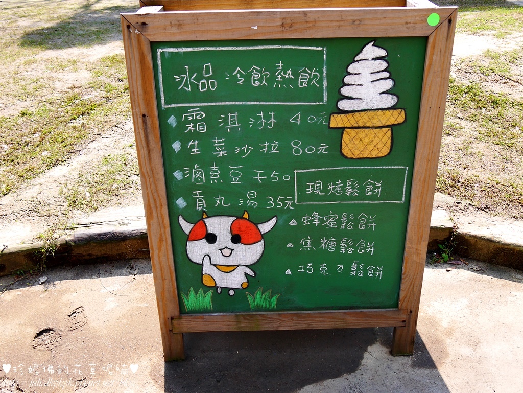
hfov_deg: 59.9
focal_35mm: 30
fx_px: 453
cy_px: 196
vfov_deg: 46.8
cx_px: 262
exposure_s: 1/200
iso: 200
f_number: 5.6
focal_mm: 15
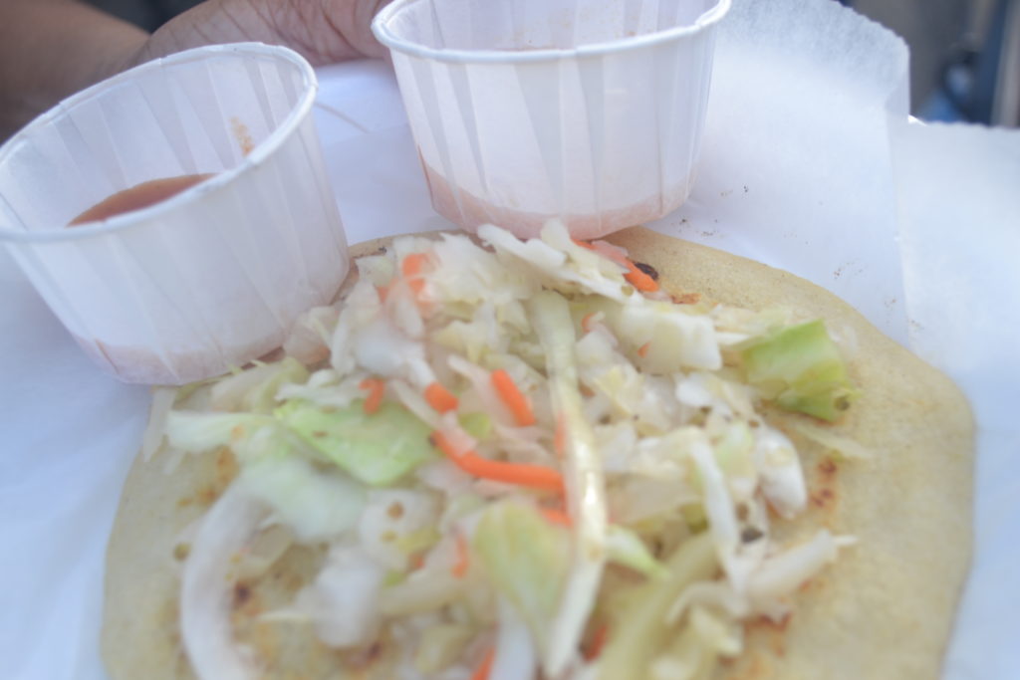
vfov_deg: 26.5
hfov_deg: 38.9
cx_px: 510
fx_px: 1445
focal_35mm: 51
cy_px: 340
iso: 100
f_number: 6.3
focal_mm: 34
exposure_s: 1/80
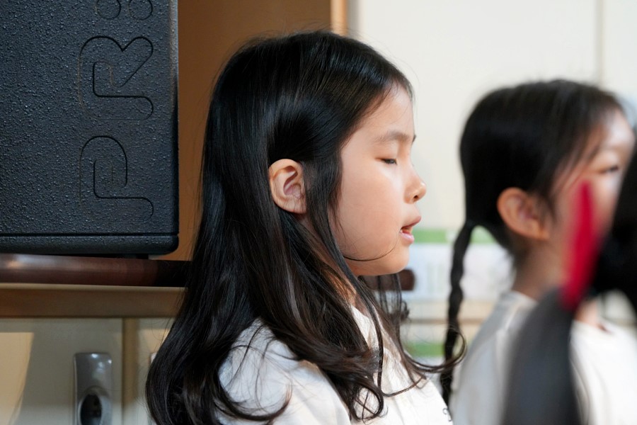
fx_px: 3539
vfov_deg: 6.9
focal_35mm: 200
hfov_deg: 10.3
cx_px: 318
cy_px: 212
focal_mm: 200
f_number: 4
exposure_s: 1/250
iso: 3200
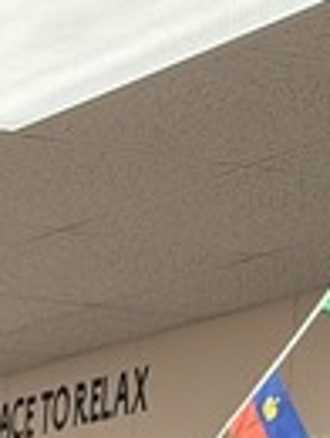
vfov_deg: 9.2
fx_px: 2293
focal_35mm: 181
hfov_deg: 7.4
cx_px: -626
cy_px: 1216
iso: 100
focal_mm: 6.3
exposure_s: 1/120
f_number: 1.7
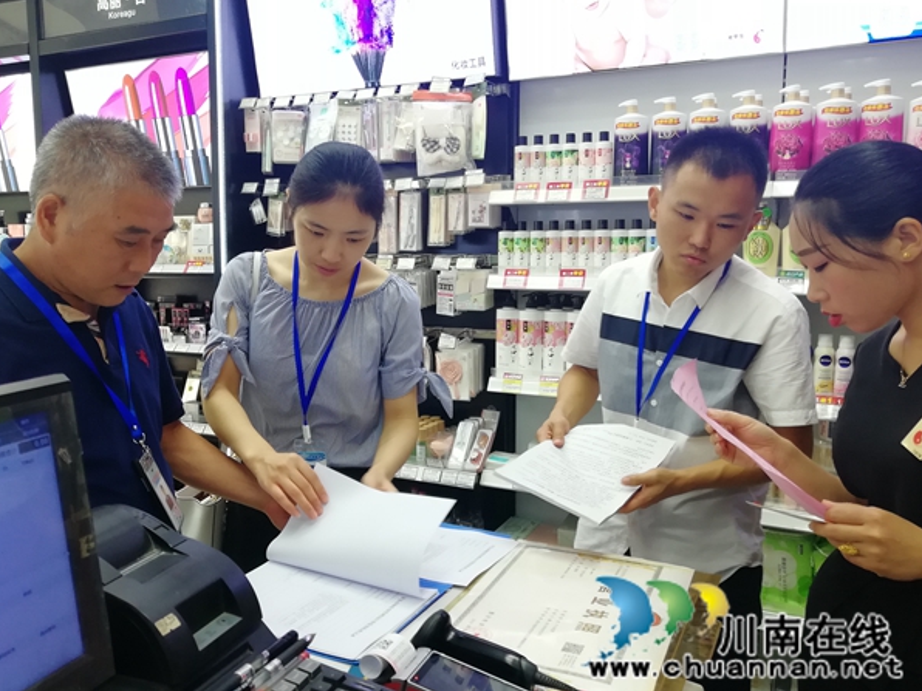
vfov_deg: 48.2
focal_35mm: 29
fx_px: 772
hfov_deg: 61.6
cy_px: 334
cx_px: 438
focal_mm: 3.83
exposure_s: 1/50
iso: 125
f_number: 1.8
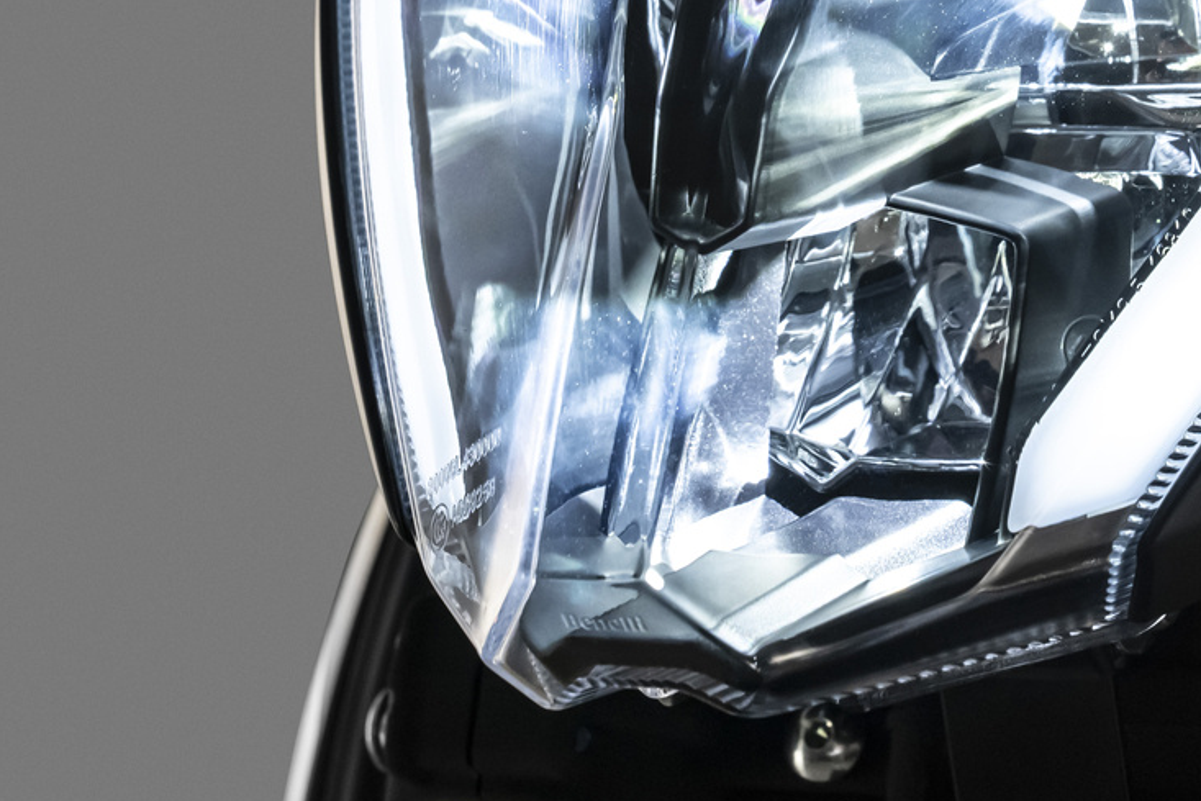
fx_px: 4971
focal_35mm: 149
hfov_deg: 13.6
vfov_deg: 9.1
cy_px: -180
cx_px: 1126
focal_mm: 52
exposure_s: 1/125
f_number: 9
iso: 1250
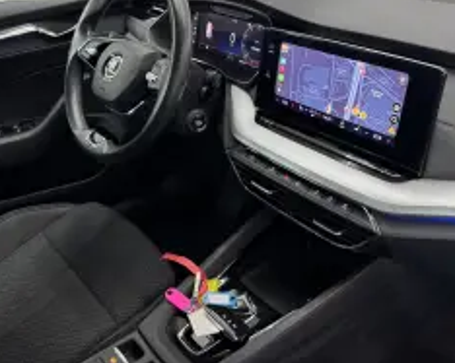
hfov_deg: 50.3
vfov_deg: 40.8
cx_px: 222
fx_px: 485
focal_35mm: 36
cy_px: 130
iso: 160
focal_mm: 6.76
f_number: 1.78
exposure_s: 1/50
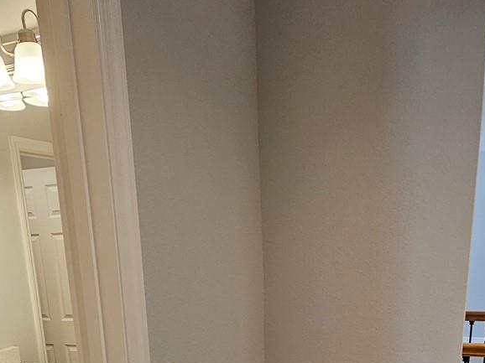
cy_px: 394
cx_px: 235
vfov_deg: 34.5
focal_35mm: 36
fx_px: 504
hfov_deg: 51.4
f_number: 2.2
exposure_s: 1/60
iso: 100
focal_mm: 2.2
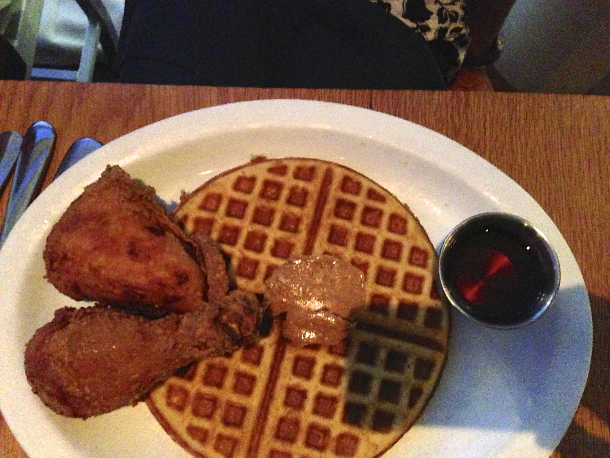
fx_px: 582
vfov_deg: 42.9
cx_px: 305
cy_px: 229
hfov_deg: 55.4
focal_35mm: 33
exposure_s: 1/15
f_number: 2.4
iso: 2000
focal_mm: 4.13
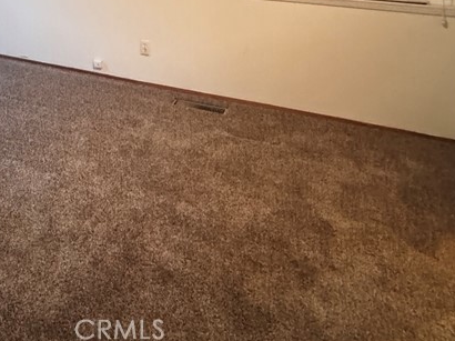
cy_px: -81
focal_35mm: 35
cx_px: 60
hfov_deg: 48.1
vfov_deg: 32.5
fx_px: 460
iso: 1250
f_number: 2.2
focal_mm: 2.22
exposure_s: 1/40
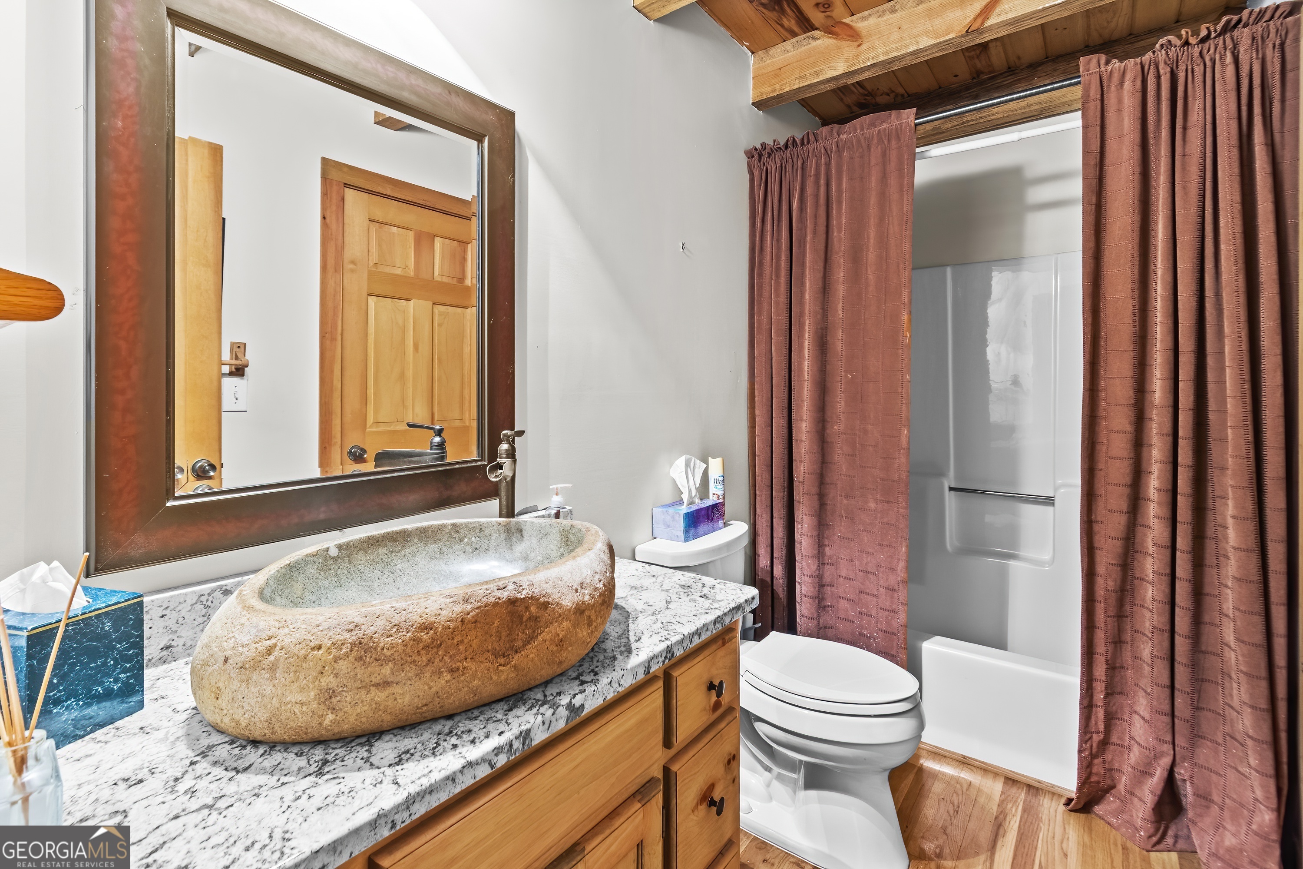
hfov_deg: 100.4
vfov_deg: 77.3
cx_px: 652
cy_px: 434
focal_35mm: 15
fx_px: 543
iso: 200
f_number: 6.3
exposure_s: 3
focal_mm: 10
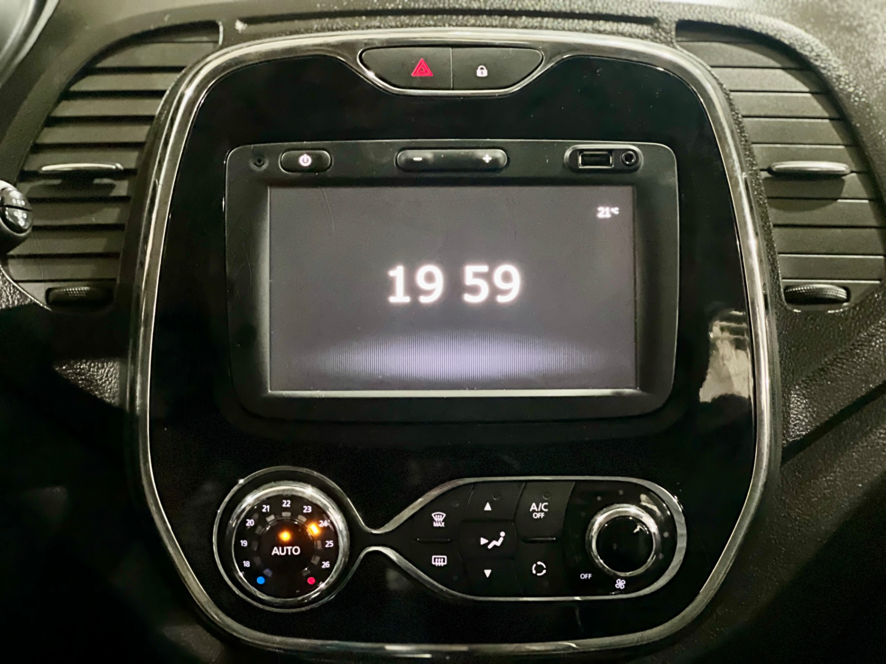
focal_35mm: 77
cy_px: 332
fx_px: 1971
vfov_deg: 19.1
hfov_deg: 25.3
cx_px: 443
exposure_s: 1/15
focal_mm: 9
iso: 1600
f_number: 2.8
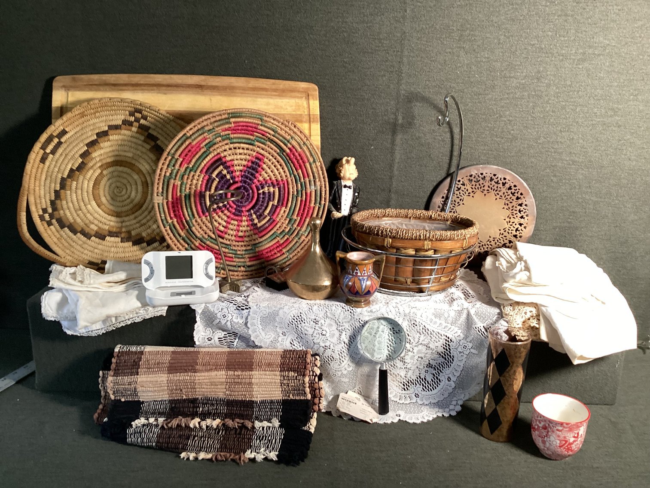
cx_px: 325
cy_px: 244
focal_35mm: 31
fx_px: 582
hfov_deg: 58.3
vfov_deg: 45.4
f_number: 2.4
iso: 200
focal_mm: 3.3
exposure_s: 1/50
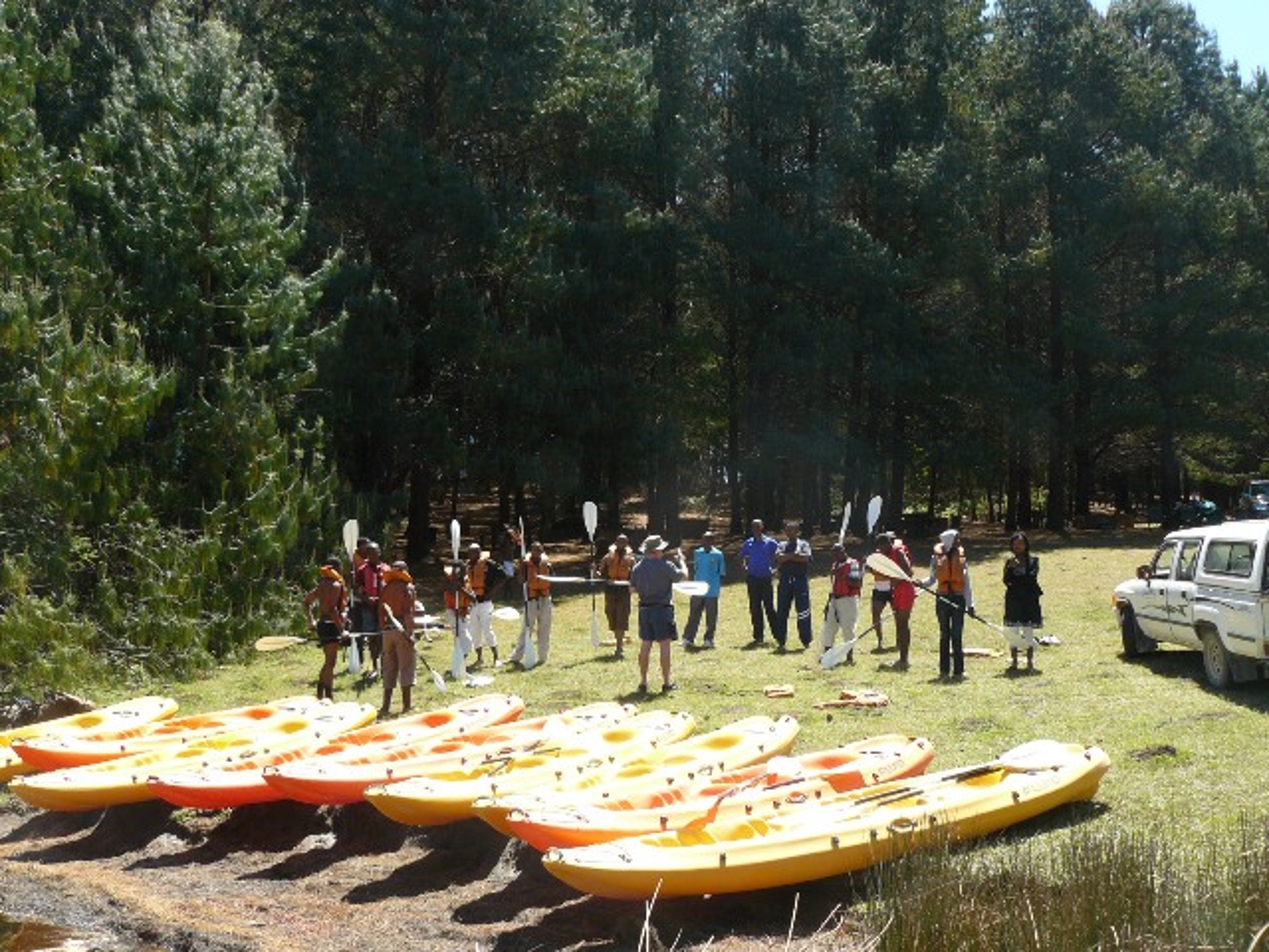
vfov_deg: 39.7
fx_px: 1320
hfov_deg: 51.4
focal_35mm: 36
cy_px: 476
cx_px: 634
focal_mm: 6
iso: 100
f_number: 4.5
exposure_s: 1/200
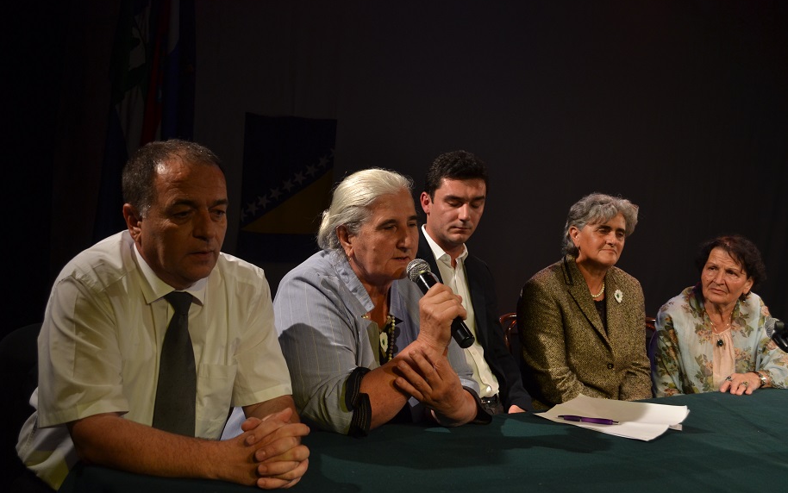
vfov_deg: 34.5
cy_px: 238
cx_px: 397
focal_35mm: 37
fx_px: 795
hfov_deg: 52.7
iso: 400
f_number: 5.6
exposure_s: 1/50
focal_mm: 24
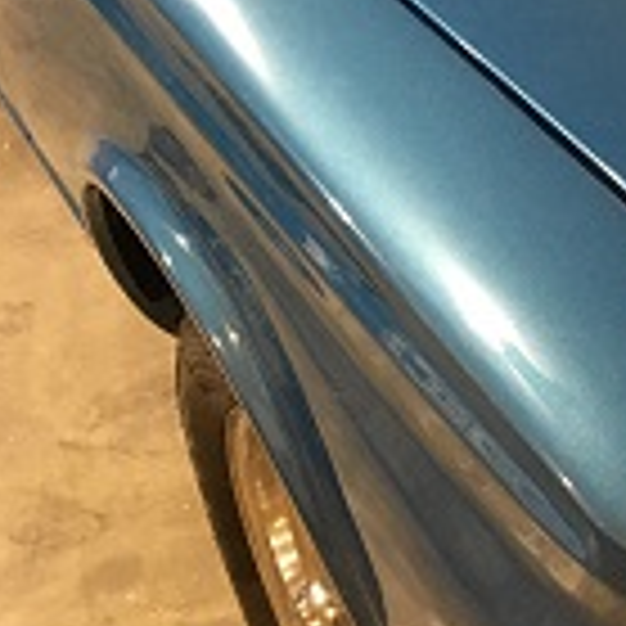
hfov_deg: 20.7
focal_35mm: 74
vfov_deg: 22.8
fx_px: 1514
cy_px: 72
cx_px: 874
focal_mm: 4.15
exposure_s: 1/17
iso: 200
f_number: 2.2
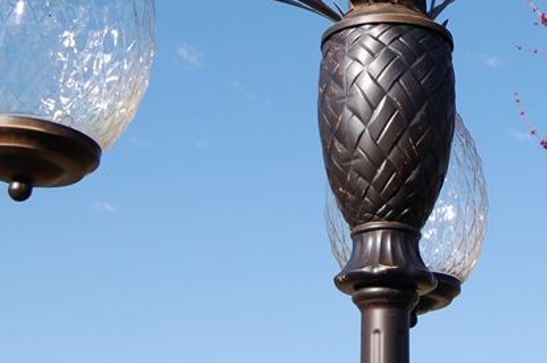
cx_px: 386
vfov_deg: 15.8
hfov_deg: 23.8
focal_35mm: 85
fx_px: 1290
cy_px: 34
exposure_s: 1/250
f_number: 8
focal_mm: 26
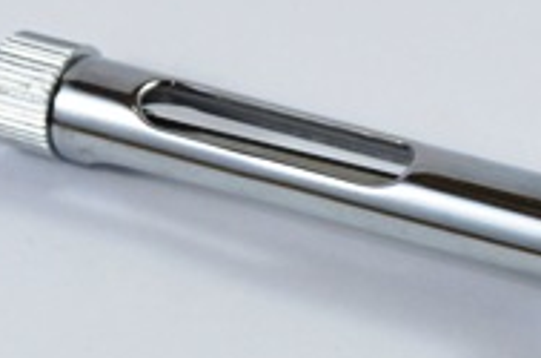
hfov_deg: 5.1
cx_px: 518
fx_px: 6086
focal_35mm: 406
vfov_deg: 3.4
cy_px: 252
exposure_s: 1/20
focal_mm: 80
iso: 320
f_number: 10
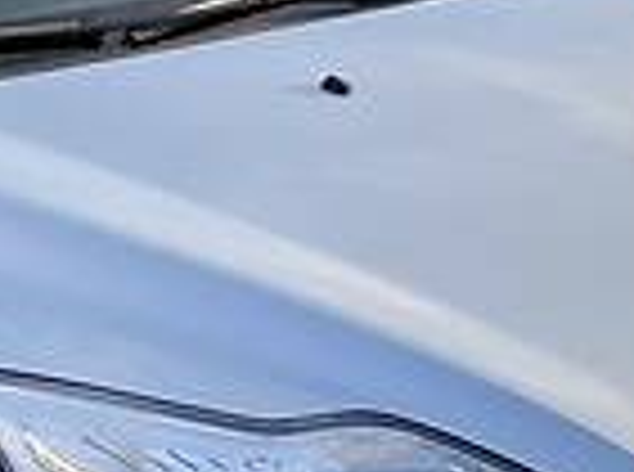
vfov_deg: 10.0
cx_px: 54
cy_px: 360
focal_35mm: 148
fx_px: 2704
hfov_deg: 13.3
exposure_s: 1/715
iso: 32
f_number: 1.8
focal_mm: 4.2
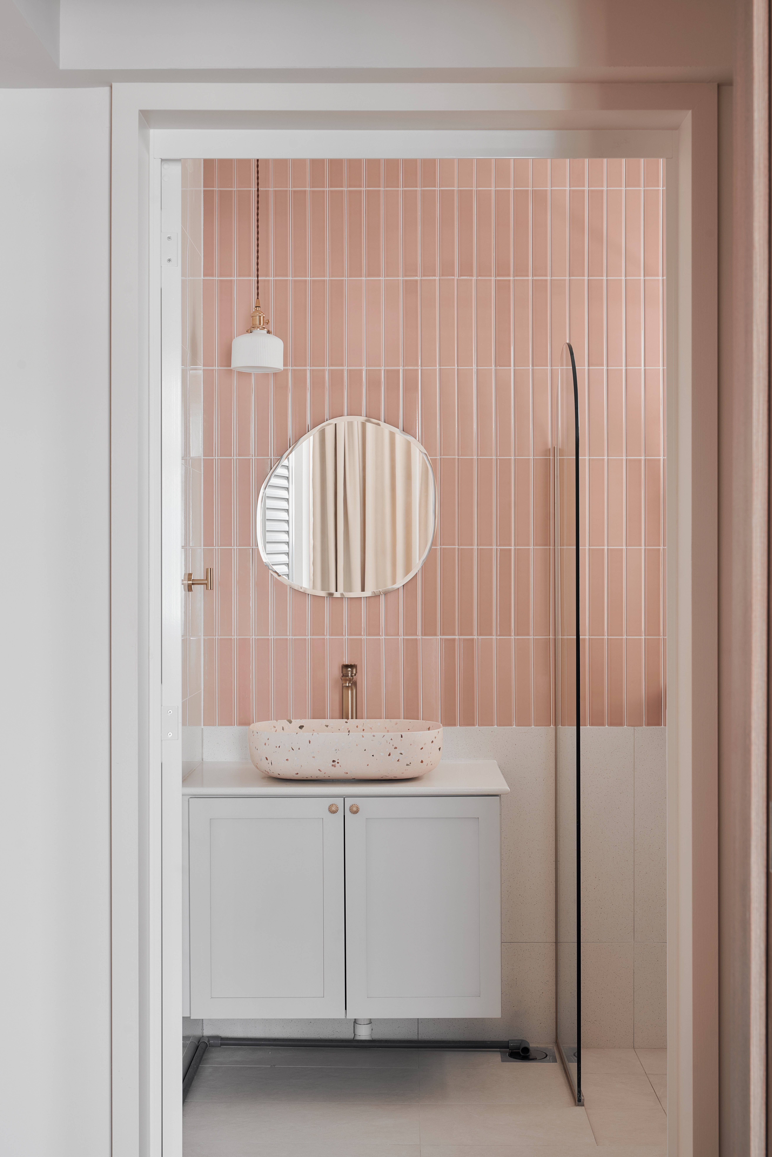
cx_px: 386
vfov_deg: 39.6
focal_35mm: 50
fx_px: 1608
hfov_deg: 27.0
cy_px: 578
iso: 100
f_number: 11
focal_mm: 50
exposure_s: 3.2
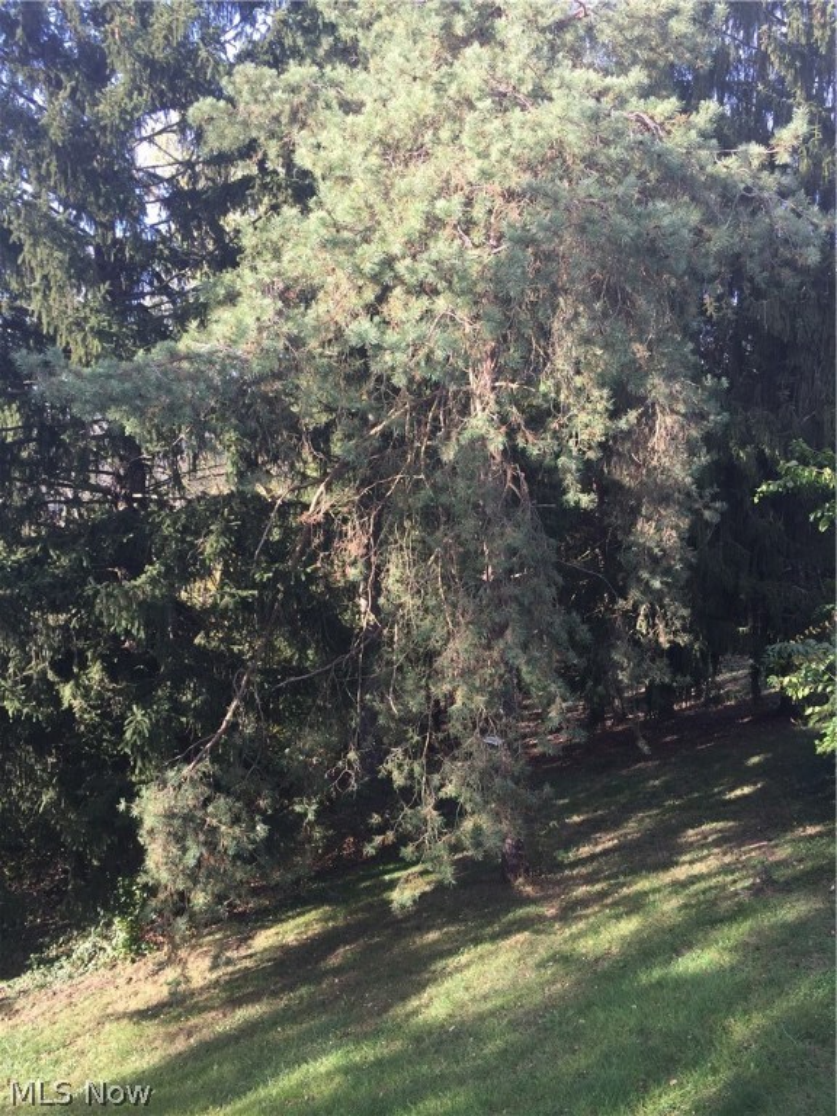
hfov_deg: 48.2
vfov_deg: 61.7
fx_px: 935
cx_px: 418
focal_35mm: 29
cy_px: 558
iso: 32
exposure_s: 1/238
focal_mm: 4.15
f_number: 2.2
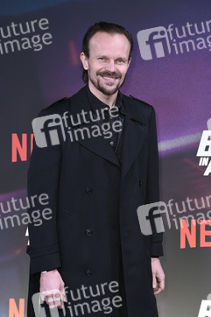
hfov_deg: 11.8
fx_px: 1021
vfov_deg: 17.6
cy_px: 171
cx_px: 102
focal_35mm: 116
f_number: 5.6
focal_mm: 105
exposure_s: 1/250
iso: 2500
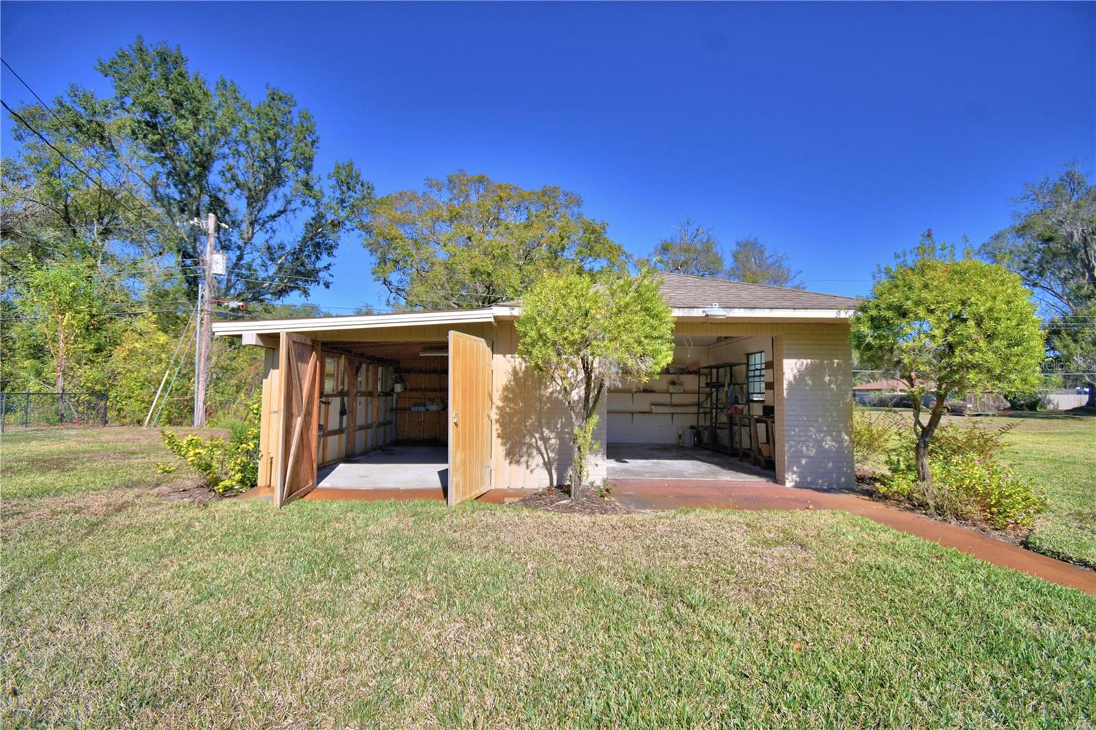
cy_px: 365
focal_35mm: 15
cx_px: 548
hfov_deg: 100.4
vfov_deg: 77.3
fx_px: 457
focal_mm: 10
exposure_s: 1/1000
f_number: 4.5
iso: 100
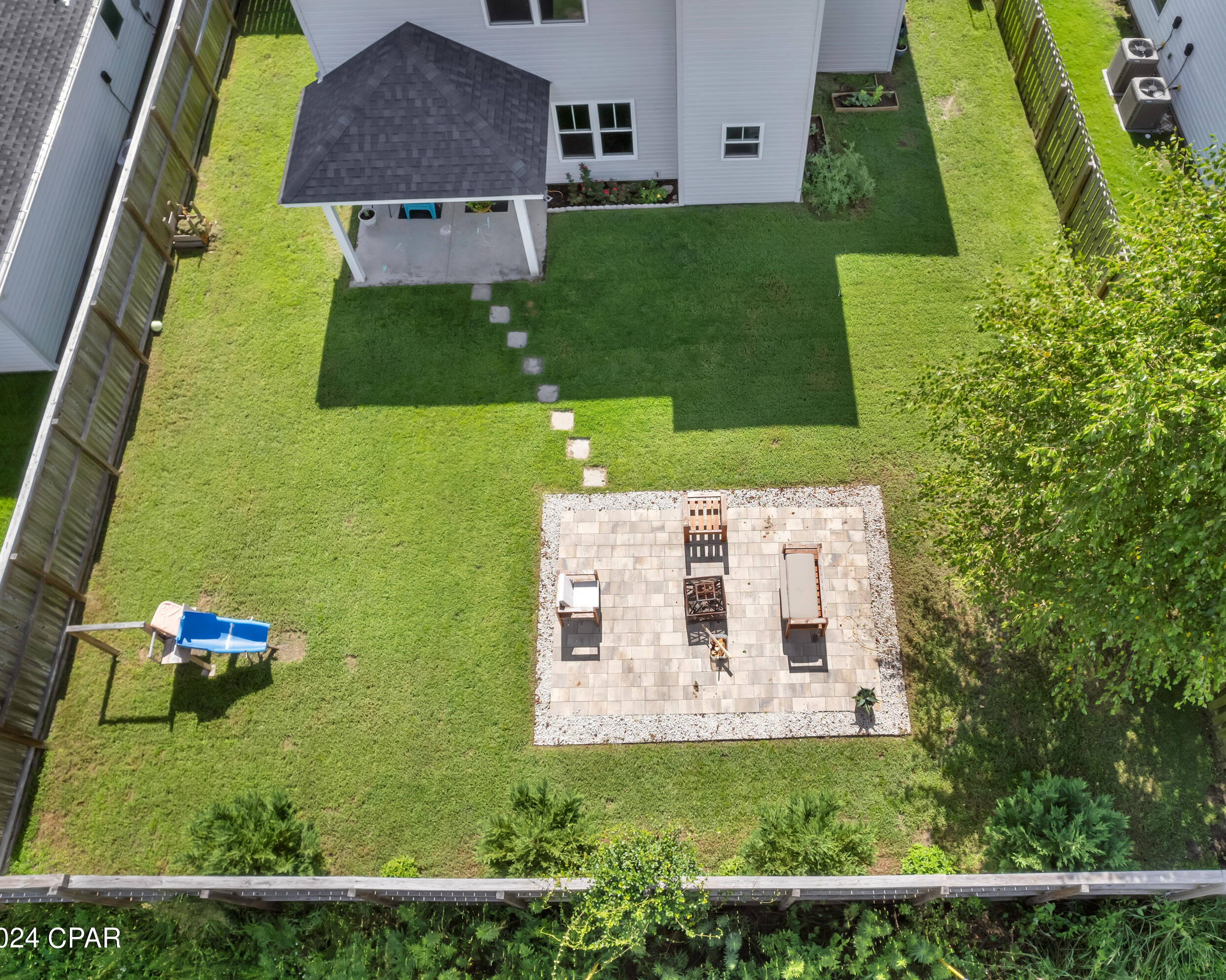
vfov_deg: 56.8
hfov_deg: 67.8
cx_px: 698
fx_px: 907
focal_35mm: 25
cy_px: 489
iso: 100
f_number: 2.8
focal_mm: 8.38
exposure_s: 1/1250
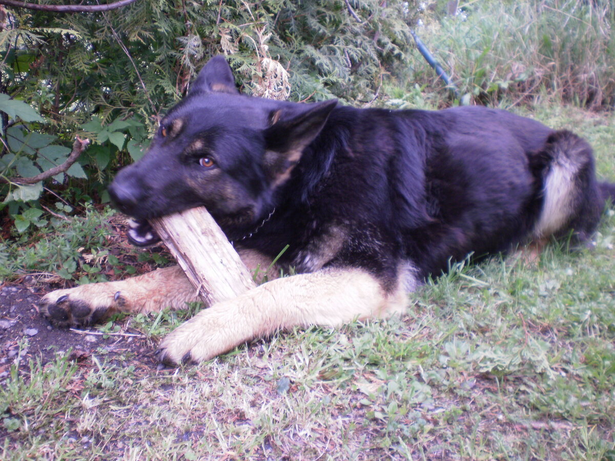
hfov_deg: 51.4
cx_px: 308
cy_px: 230
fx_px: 640
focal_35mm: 36
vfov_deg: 39.7
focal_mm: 6.3
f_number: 3.1
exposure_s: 1/40
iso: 100
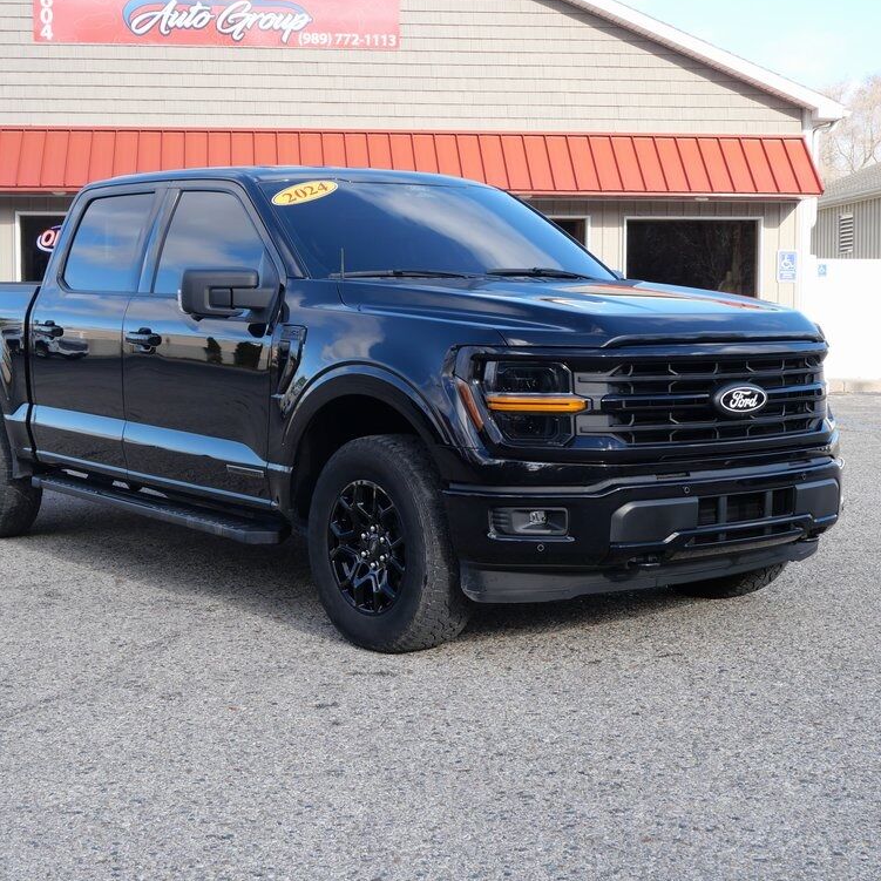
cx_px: 374
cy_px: 433
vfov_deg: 32.2
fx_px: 1526
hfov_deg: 32.1
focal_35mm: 53
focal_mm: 22
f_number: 6.3
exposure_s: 1/160
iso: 200
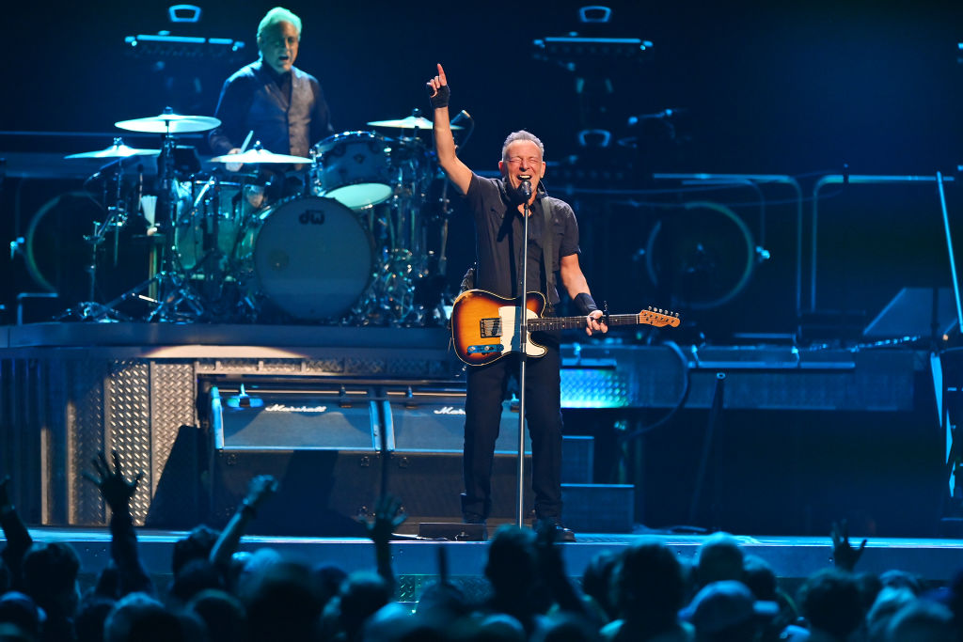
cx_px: 482
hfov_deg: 5.2
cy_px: 321
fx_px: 10701
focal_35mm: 400
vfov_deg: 3.4
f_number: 2.8
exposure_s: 1/1600
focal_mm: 400
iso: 3200
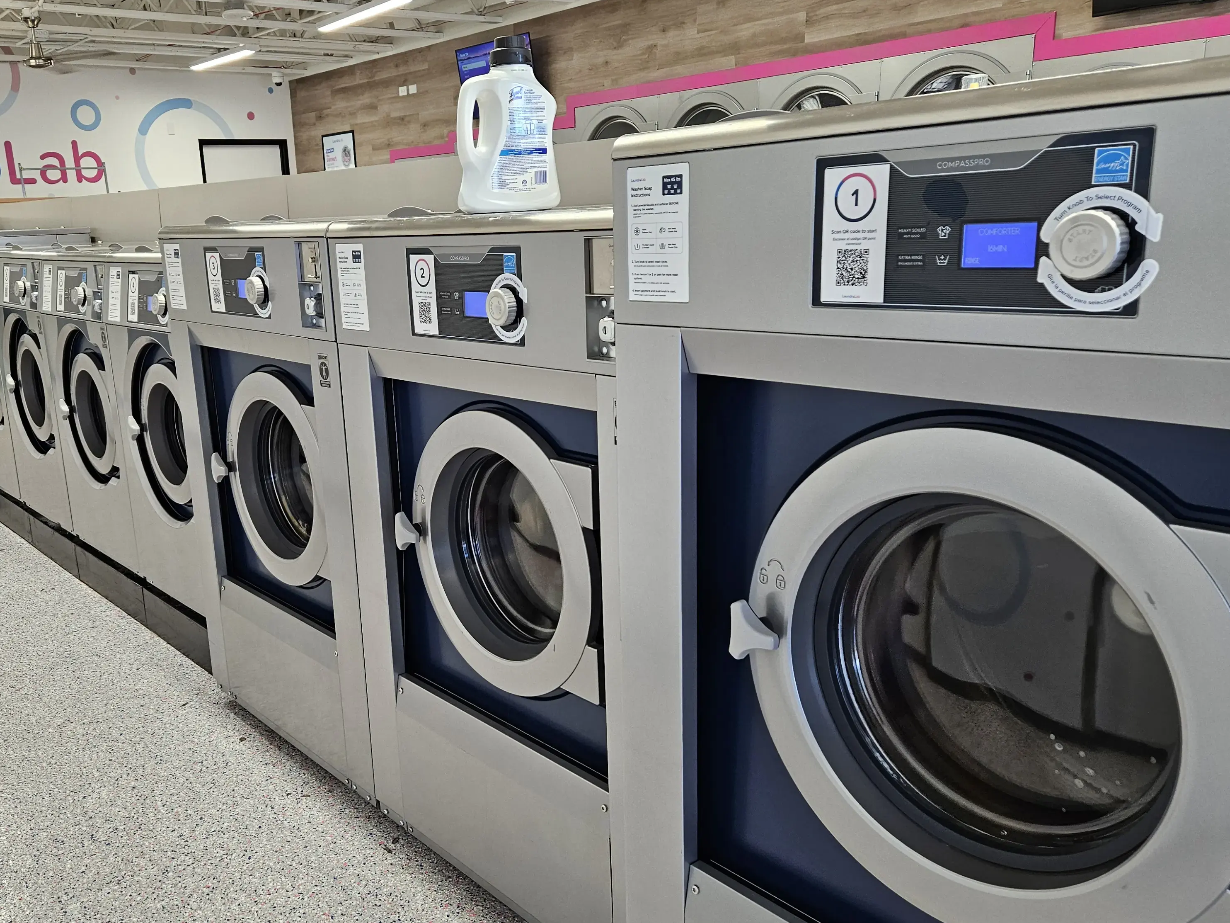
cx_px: 465
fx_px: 1102
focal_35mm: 31
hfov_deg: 57.7
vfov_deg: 45.4
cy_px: 481
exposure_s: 1/120
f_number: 1.8
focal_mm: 5.4
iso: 125
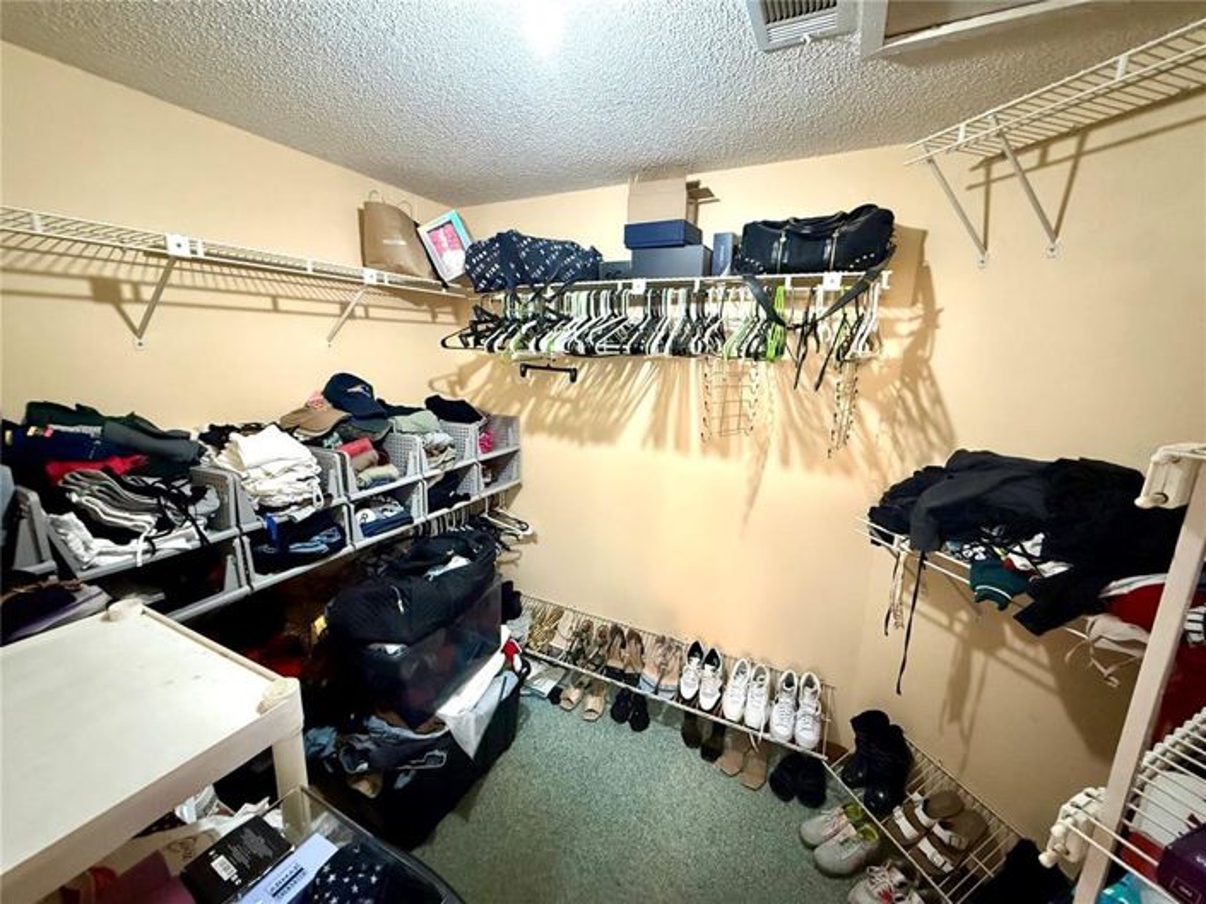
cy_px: 452
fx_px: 488
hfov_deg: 102.1
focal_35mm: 14
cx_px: 603
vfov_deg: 85.6
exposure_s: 1/40
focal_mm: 2.22
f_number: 2.2
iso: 1250
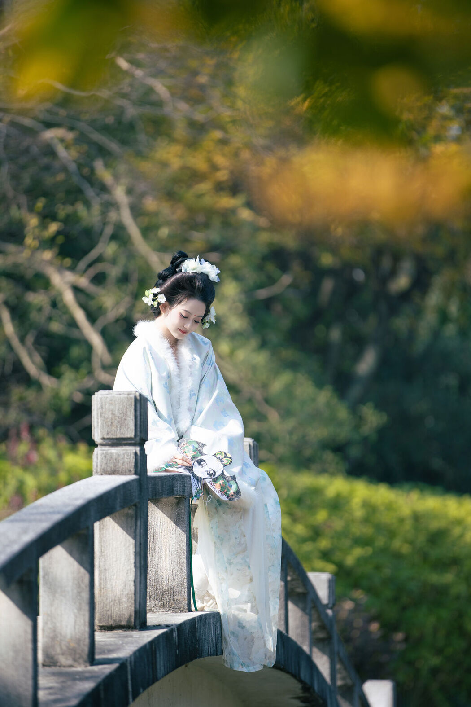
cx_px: 236
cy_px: 354
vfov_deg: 11.3
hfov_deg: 7.5
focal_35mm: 182
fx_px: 3571
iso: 100
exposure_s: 1/800
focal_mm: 182
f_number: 2.8
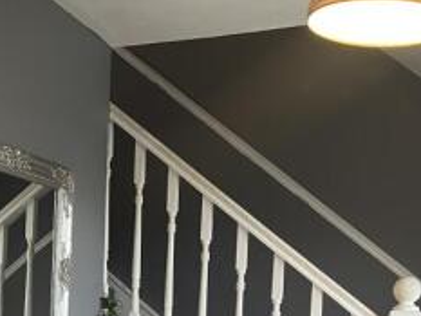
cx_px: 113
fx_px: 791
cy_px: 393
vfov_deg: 20.9
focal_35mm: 65
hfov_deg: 29.4
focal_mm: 5.1
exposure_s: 1/60
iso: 125
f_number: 1.6
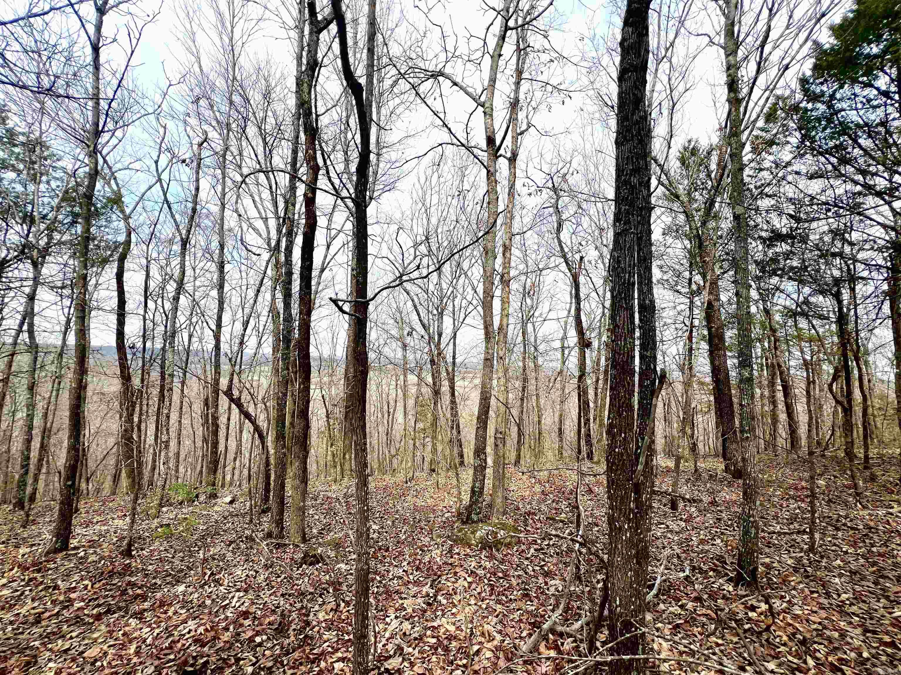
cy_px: 338
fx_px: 338
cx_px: 450
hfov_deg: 106.2
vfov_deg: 89.9
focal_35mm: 13
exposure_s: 1/1263
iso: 32
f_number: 1.8
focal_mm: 1.57
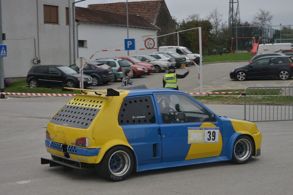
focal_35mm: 68
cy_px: 98
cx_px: 146
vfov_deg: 20.0
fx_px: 554
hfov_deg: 29.6
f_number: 10
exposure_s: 1/400
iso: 800
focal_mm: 68
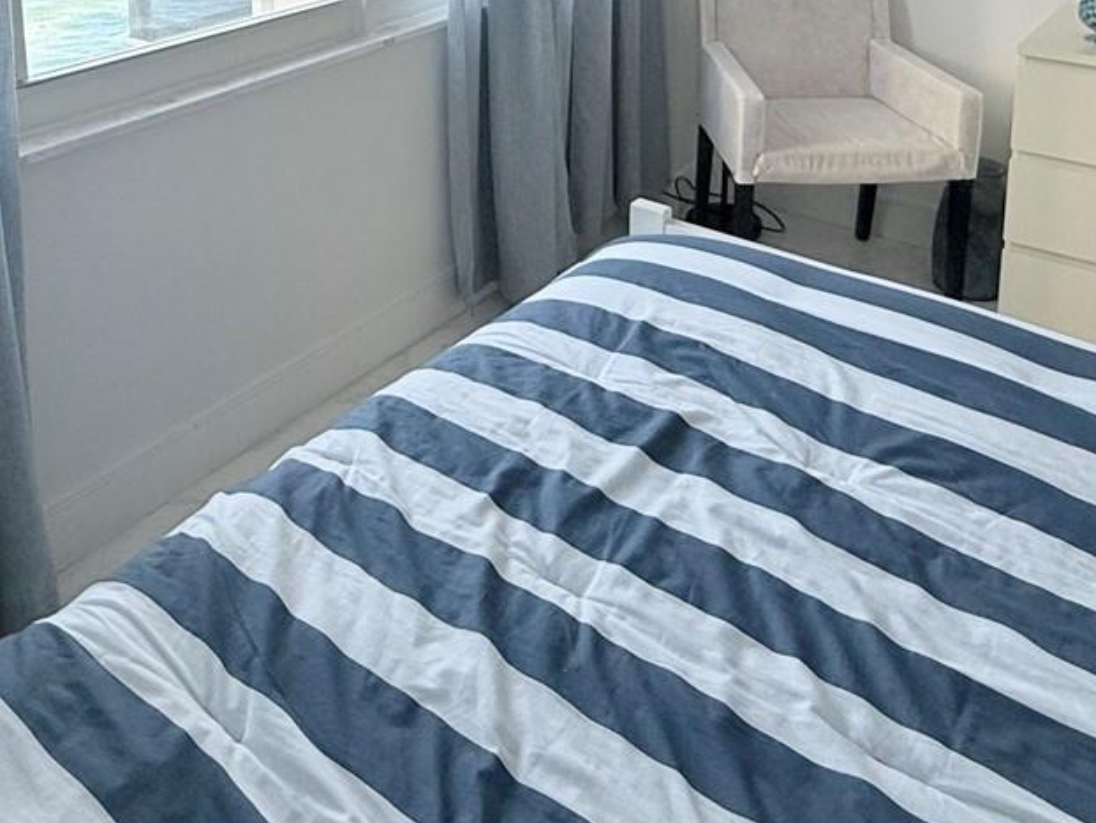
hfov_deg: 51.1
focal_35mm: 36
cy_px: -62
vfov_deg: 34.7
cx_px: 451
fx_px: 1140
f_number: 2.2
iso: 64
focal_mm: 2.22
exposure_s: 1/99
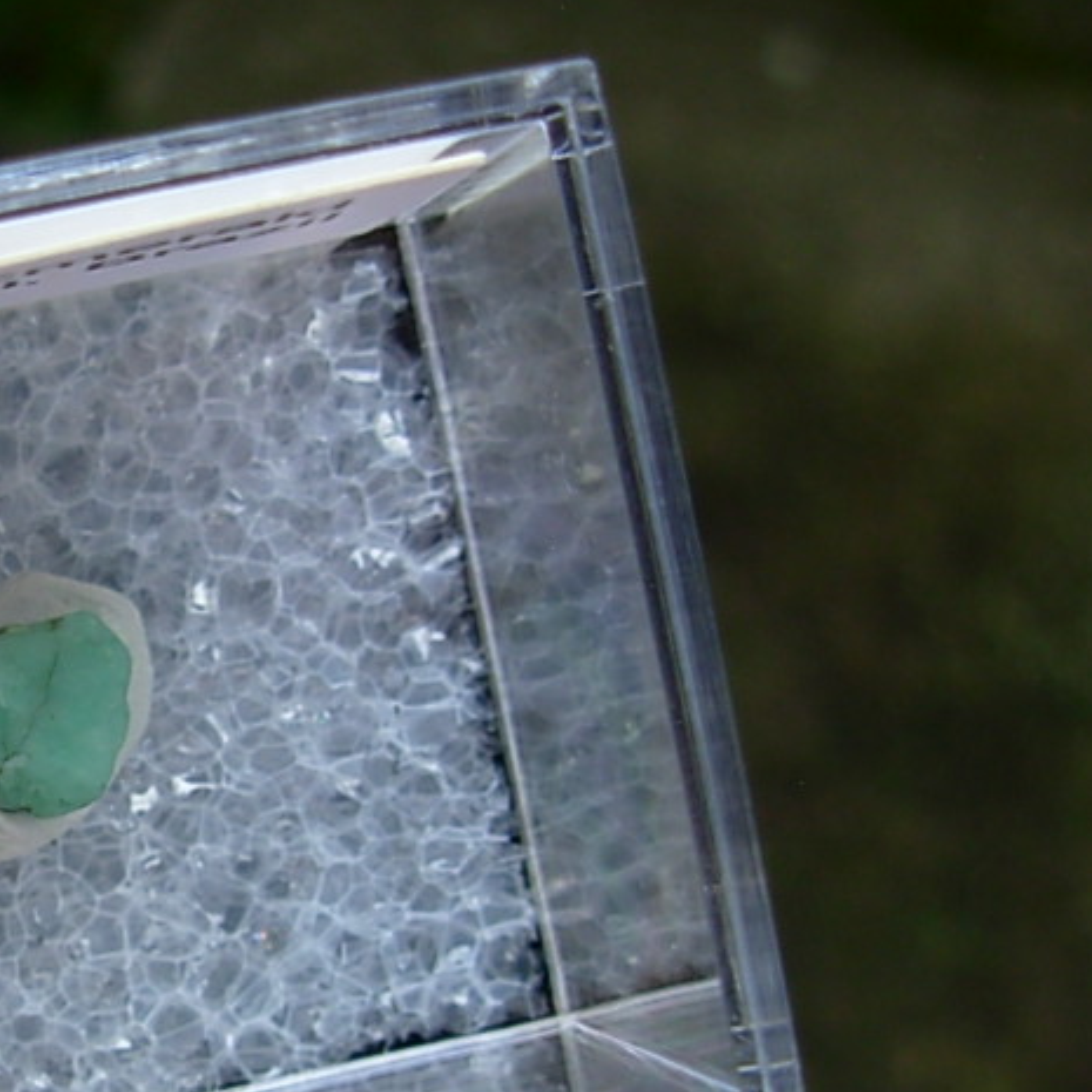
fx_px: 2641
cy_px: 705
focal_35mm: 74
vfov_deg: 23.3
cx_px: 35
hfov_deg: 22.6
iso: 50
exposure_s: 1/102
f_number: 2.9
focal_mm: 6.3
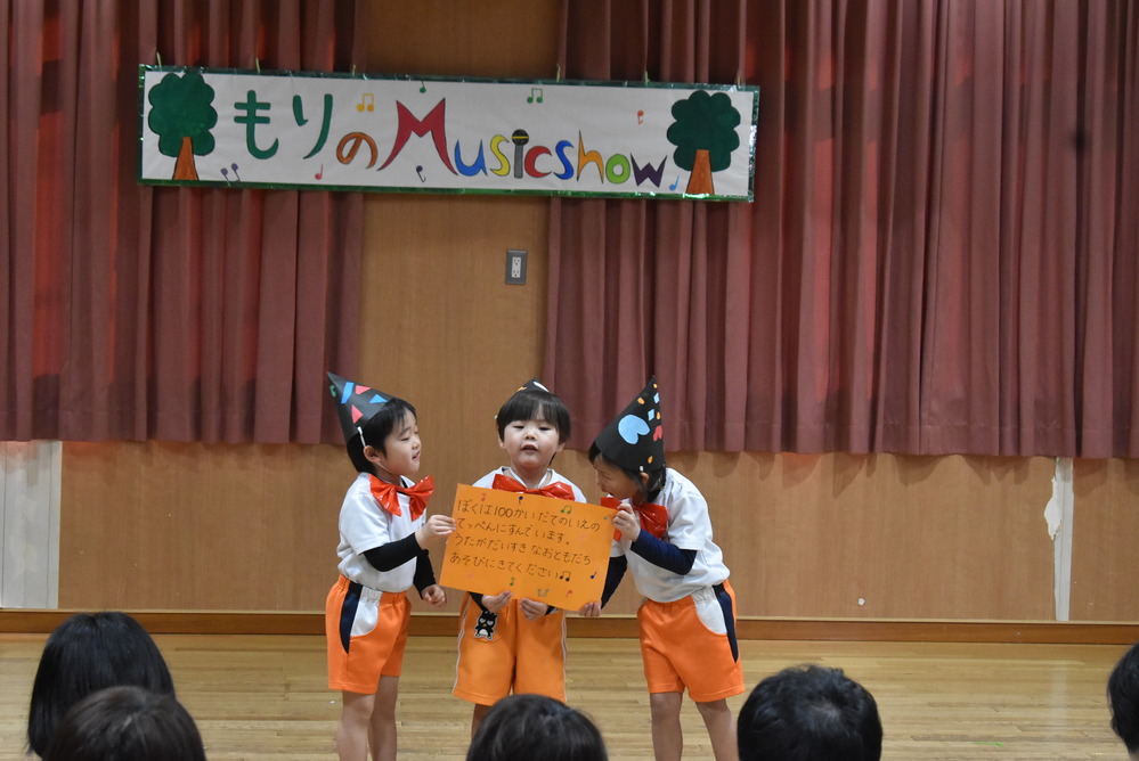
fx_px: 2612
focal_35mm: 82
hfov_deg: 24.6
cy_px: 380
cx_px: 570
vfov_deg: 16.6
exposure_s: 1/160
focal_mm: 55
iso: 4000
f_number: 6.3
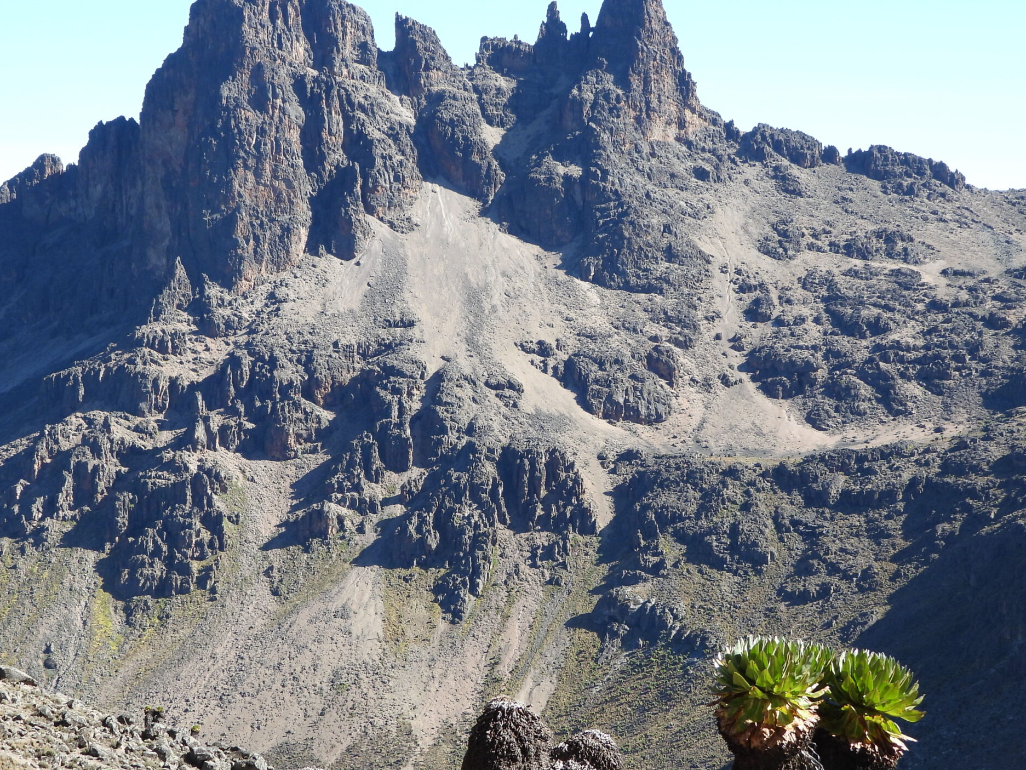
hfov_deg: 23.8
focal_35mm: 82
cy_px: 451
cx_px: 442
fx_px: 2431
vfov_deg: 18.0
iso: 100
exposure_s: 1/400
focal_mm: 10.7
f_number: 3.5
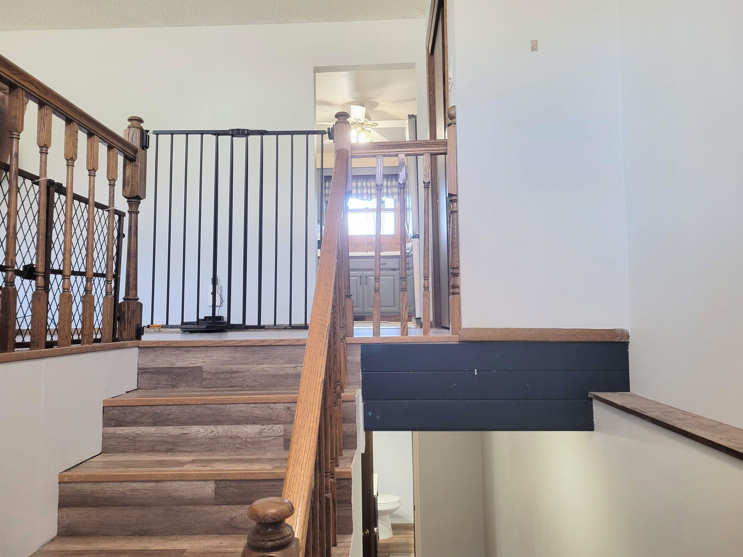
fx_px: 558
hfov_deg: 67.3
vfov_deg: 53.1
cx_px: 372
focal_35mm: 26
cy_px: 278
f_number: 1.8
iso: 200
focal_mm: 5.4
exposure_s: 1/40
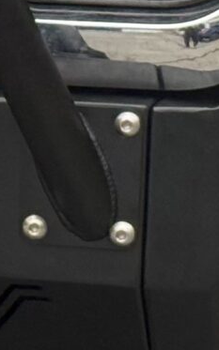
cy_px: -10
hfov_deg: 3.7
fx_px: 3334
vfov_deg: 6.0
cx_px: -146
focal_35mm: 349
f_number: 1.78
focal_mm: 6.76
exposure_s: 1/334
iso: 80
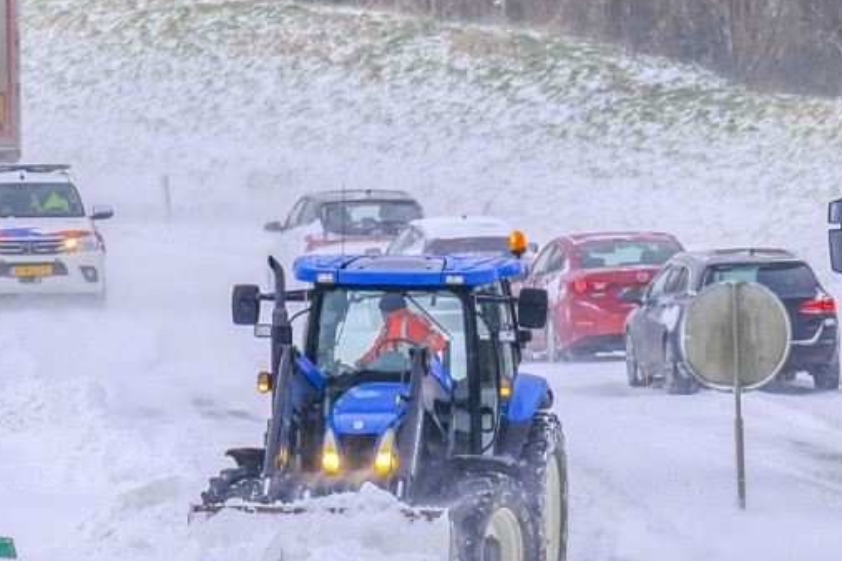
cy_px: 309
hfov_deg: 4.2
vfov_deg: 2.8
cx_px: -37
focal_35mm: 493
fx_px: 11530
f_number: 6.3
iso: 280
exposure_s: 1/250
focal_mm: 145
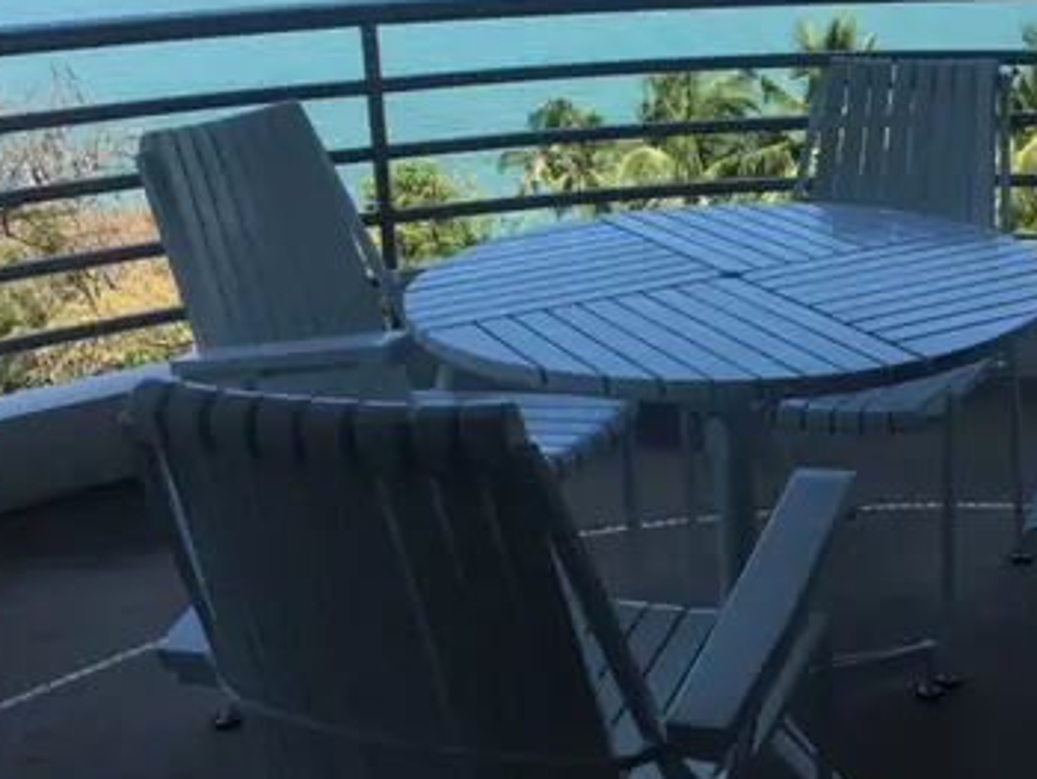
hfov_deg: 35.4
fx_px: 1589
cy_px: 293
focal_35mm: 53
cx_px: 761
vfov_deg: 27.5
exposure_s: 1/845
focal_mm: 4.15
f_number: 2.2
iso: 25
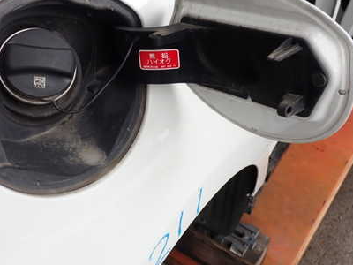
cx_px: 165
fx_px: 459
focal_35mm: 45
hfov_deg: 42.1
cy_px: 103
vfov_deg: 32.1
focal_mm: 5.4
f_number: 3.2
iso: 100
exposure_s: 1/100
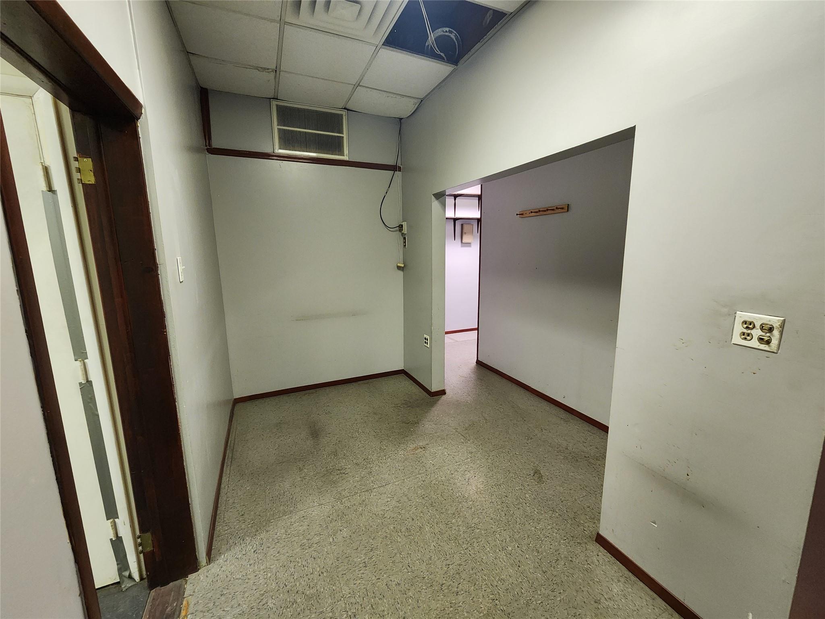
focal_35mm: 13
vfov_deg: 89.9
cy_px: 310
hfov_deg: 106.2
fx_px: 310
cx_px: 412
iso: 500
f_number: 2.2
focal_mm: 2.2
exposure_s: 1/30
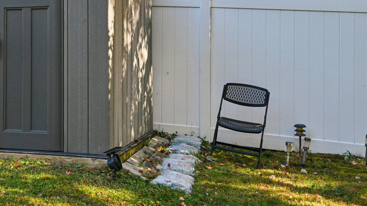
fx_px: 555
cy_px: 28
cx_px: 6
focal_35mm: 57
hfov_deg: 33.6
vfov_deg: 20.7
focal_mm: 26.5
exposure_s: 1/125
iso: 400
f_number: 8
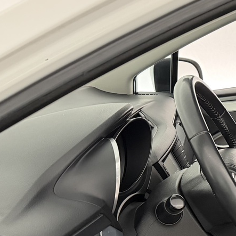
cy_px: 240
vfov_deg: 23.8
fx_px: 532
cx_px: 314
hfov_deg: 22.2
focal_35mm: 69
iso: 800
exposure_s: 1/47
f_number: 1.78
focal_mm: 6.76
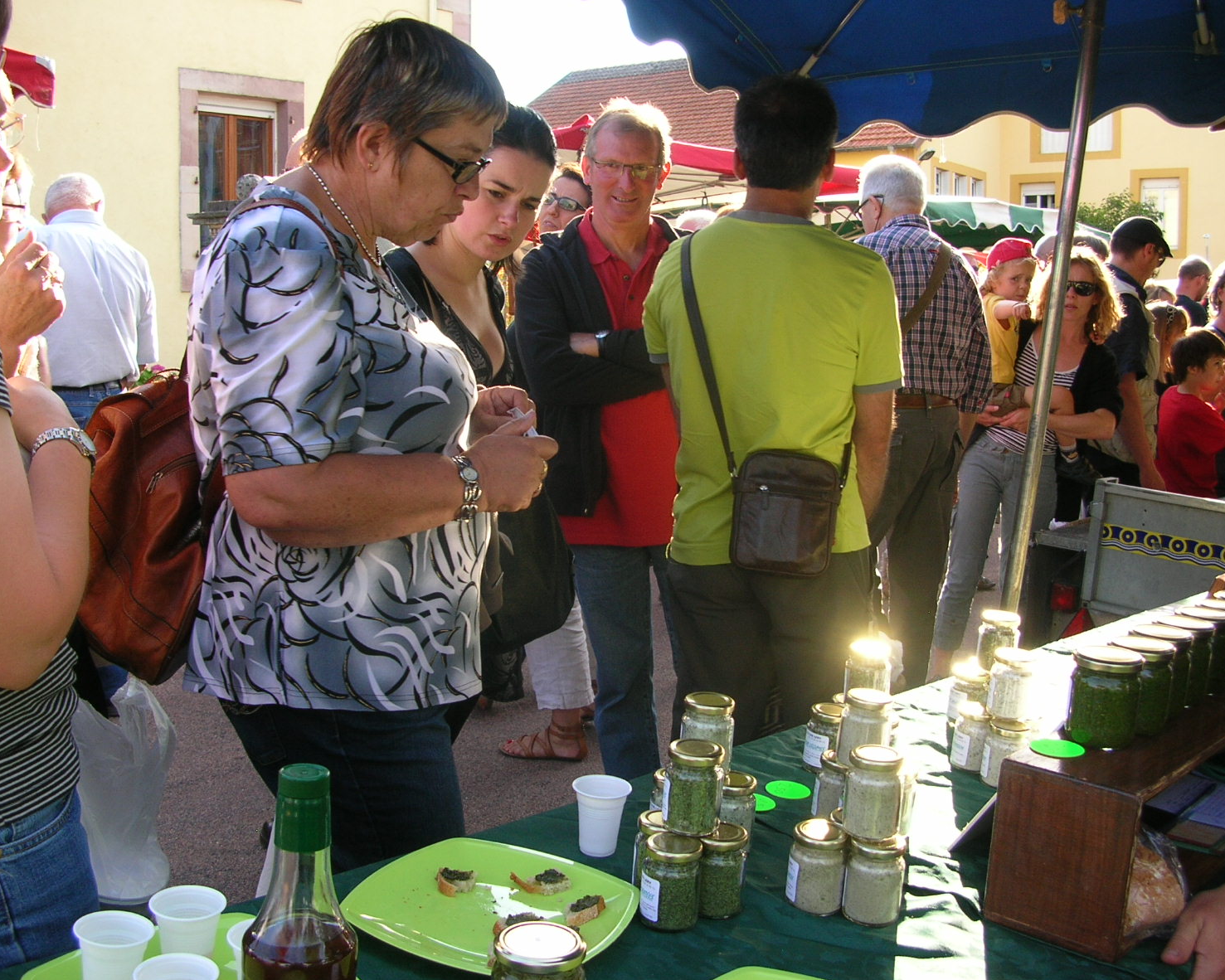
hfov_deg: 49.1
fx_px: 1342
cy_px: 491
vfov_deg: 40.1
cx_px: 634
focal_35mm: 37
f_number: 2.8
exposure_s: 1/130
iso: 50
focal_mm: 5.8
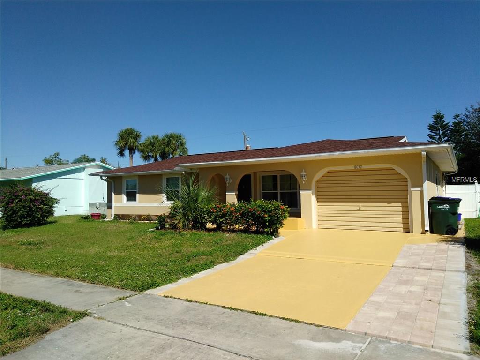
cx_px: 240
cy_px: 180
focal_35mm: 20
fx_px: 277
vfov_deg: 66.0
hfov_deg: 81.7
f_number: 2.2
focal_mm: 3.46
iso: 100
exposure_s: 1/1562
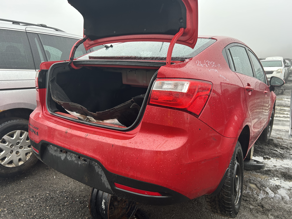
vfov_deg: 53.1
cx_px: 146
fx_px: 219
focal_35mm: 26
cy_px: 110
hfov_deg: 67.3
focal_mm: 5.7
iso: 50
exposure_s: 1/371
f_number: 1.5
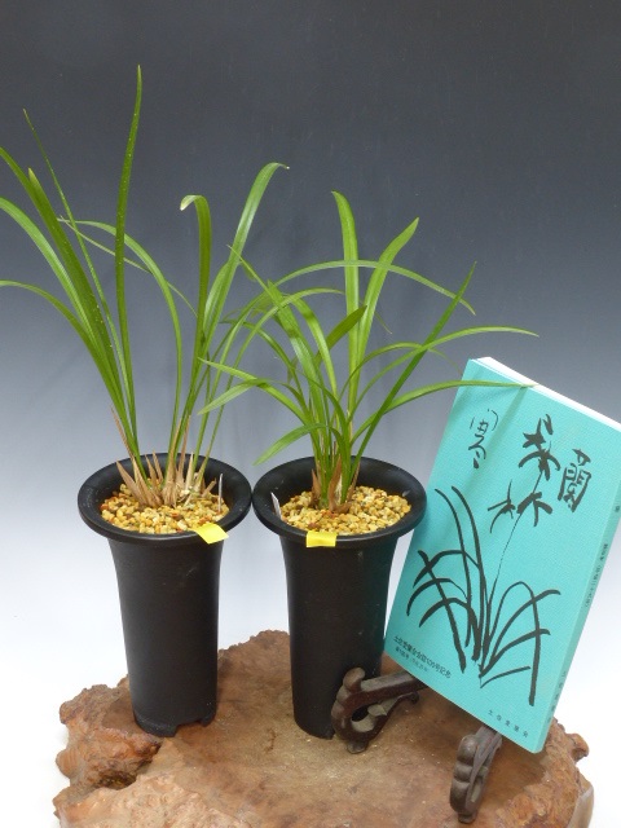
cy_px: 414
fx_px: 1722
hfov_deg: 20.4
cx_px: 310
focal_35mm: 72
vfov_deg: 27.0
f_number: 5.6
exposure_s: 1/2
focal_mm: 13
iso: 200
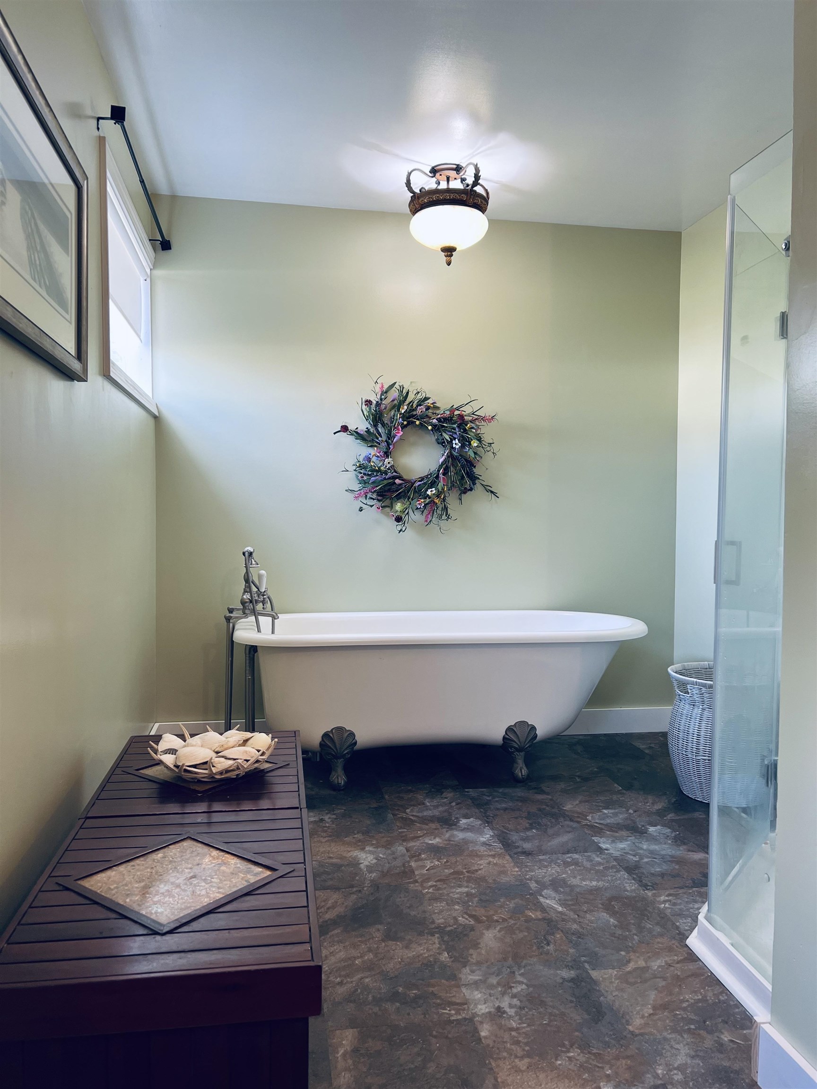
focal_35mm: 26
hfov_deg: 53.1
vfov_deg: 67.3
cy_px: 544
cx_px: 408
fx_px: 818
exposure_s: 1/60
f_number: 1.5
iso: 64
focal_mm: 5.7
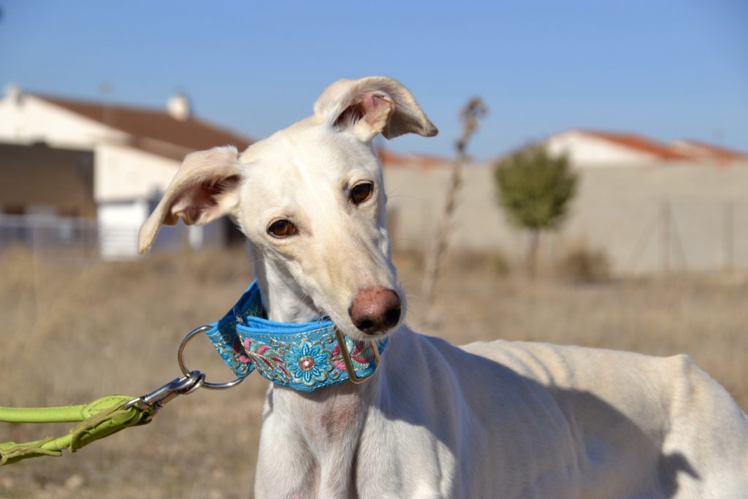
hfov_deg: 16.1
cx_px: 374
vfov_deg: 10.8
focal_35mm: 128
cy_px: 250
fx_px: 2649
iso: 100
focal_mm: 85
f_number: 9
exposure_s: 1/320
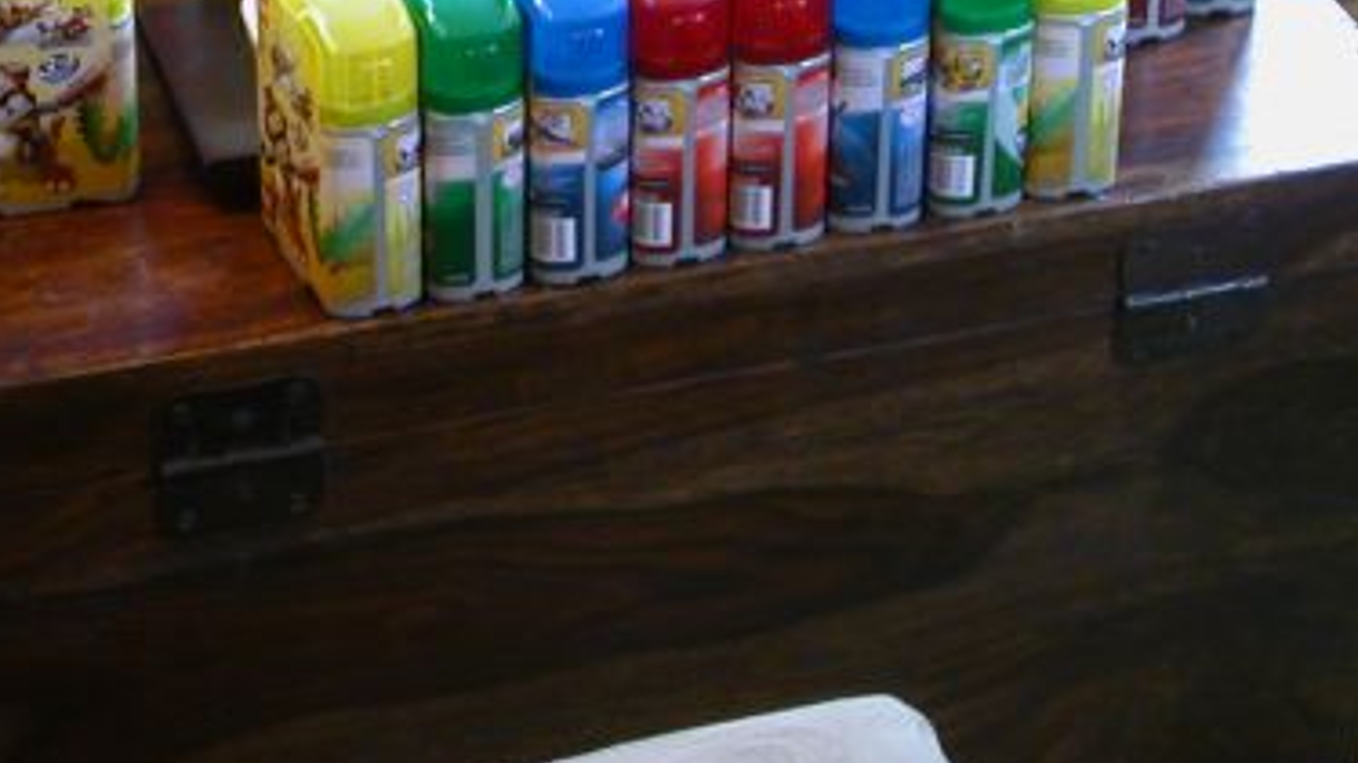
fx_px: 4031
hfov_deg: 19.1
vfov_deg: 10.7
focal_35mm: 112
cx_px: 537
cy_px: -25
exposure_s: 1/4.8
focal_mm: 9.7
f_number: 3.5
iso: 100
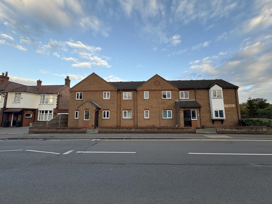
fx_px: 110
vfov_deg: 85.7
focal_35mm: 14
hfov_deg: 102.1
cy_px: 102
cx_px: 136
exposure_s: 1/226
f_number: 2.2
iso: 40
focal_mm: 2.22
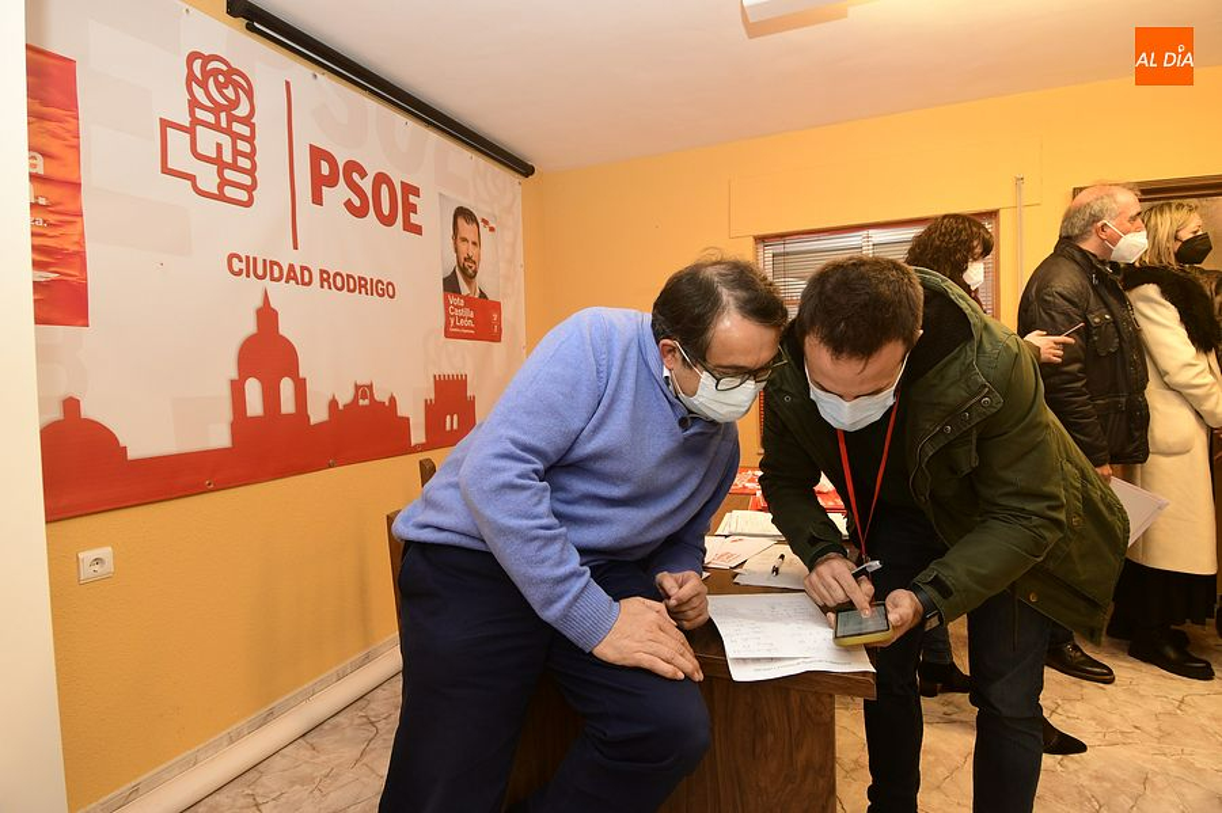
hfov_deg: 90.0
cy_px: 406
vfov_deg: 67.3
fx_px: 611
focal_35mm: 18
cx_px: 611
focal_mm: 12
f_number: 5.6
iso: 1000
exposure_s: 1/60
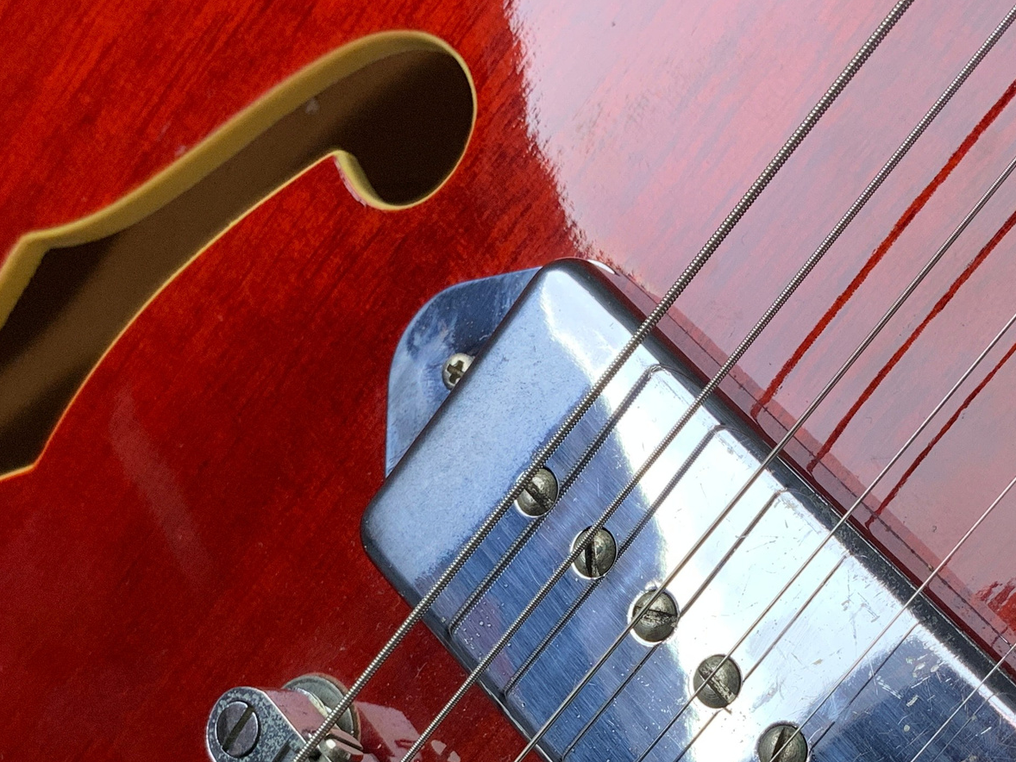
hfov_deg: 30.4
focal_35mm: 63
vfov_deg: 22.5
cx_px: 707
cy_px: 747
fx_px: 1849
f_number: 1.8
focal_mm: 3
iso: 50
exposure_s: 1/100
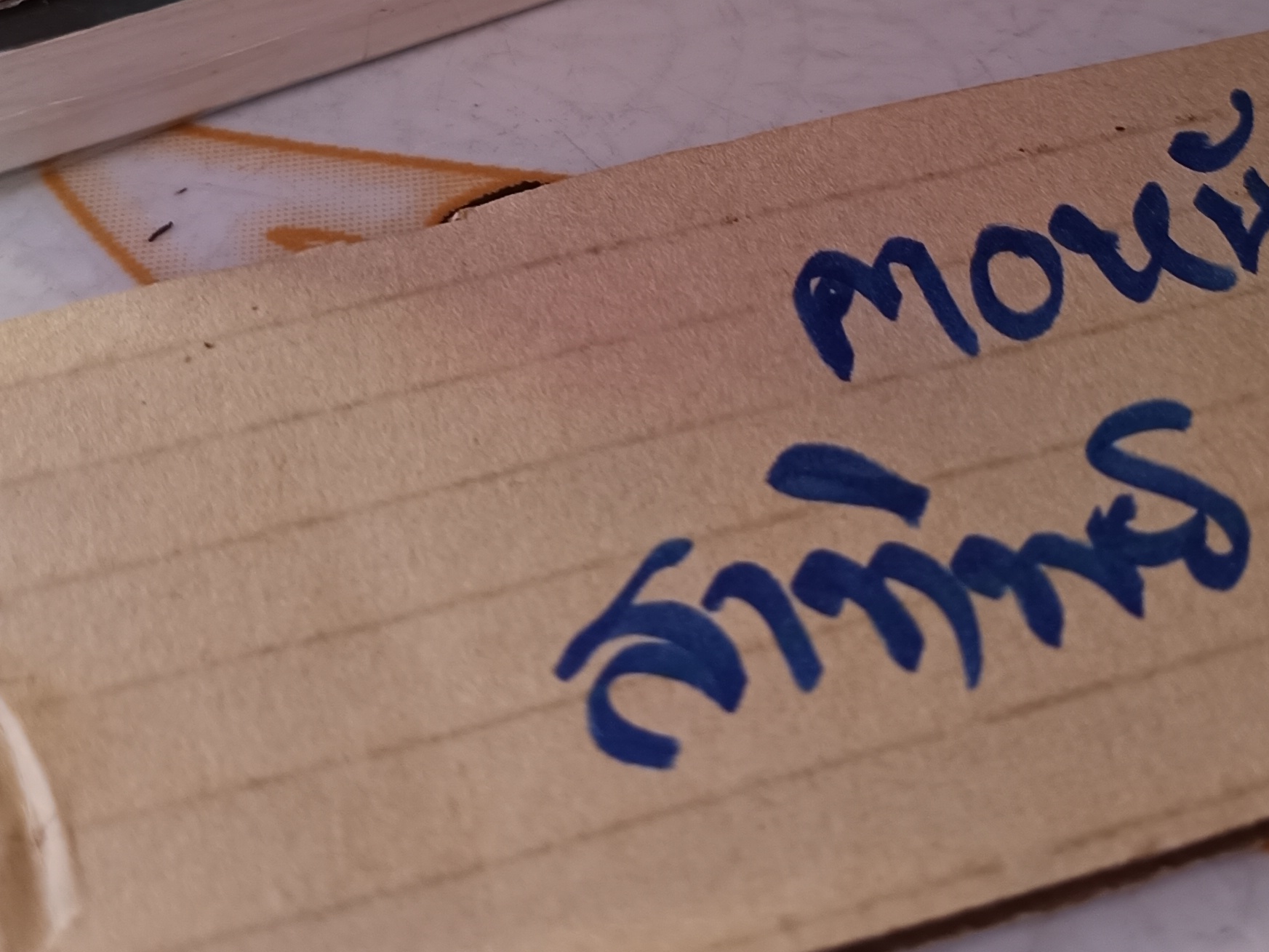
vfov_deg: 24.9
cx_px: 698
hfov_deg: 34.9
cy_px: -66
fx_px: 2016
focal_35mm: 55
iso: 213
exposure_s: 1/50
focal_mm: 5.31
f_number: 1.7
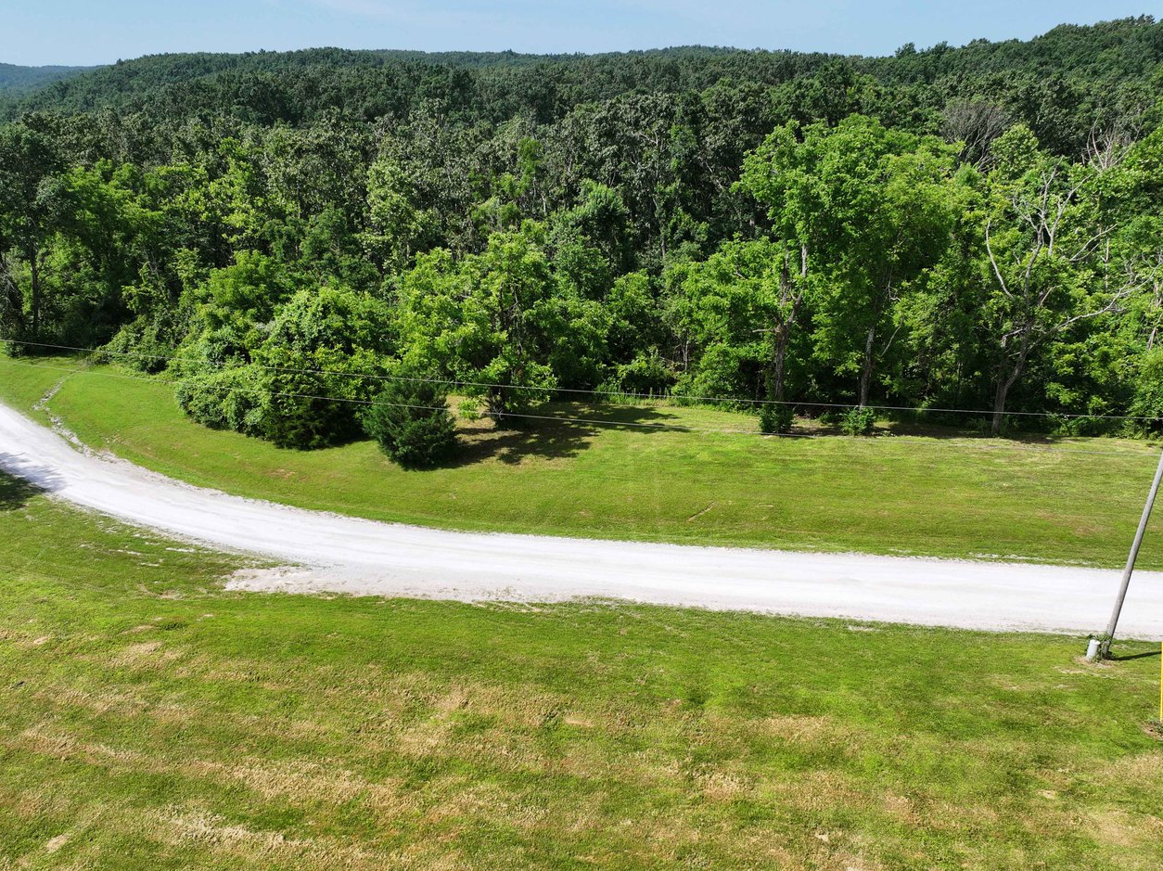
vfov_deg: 47.9
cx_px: 531
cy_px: 525
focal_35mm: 29
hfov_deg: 61.6
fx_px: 974
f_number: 2.8
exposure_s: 1/1600
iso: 100
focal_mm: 12.29
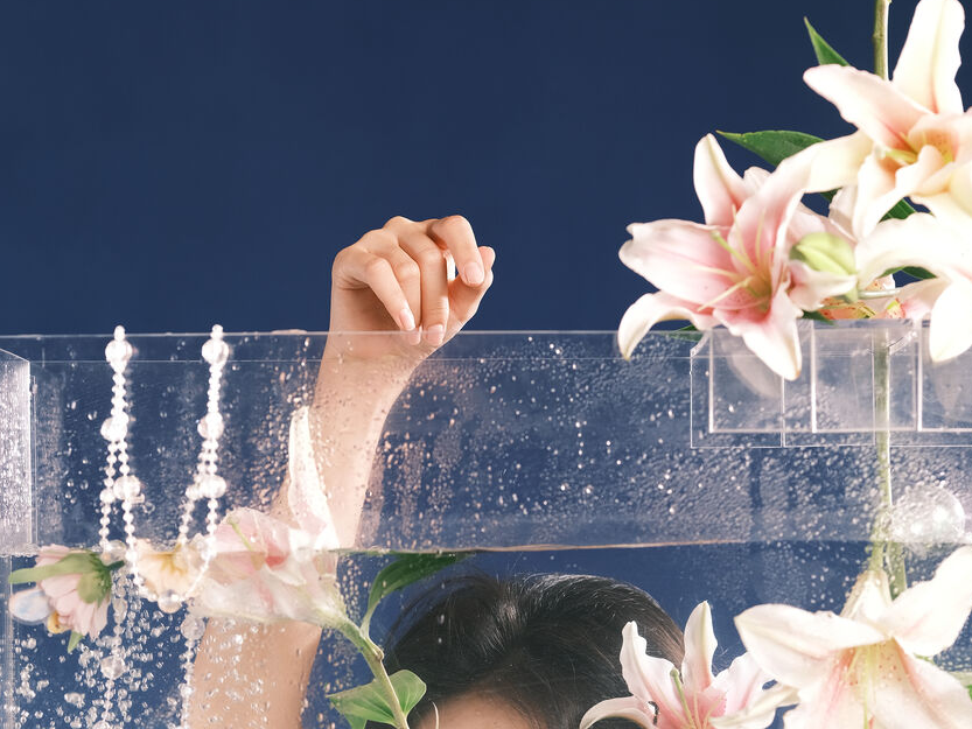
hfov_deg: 16.3
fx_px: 3398
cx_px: 568
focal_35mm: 121
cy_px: 813
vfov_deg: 12.0
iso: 400
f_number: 4.5
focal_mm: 80
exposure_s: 1/125
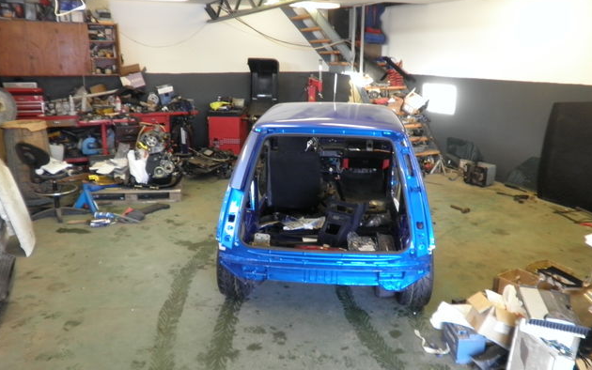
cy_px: 197
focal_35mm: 28
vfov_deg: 44.5
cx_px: 294
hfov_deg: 66.5
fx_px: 452
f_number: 2.6
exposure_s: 1/15
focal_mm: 4.65
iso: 160
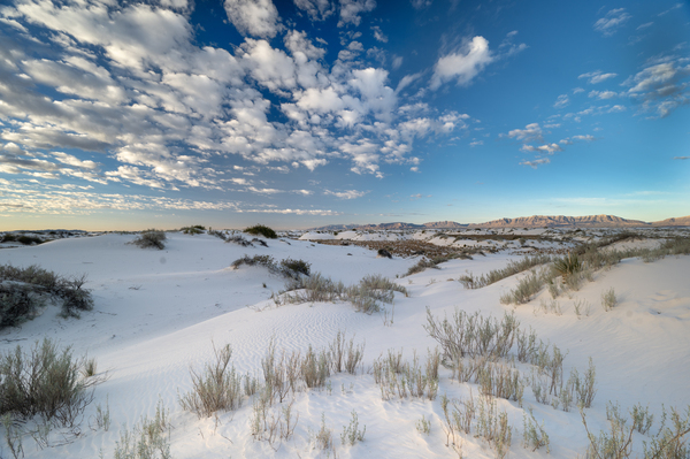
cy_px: 230
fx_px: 268
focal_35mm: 14
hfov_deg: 104.3
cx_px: 345
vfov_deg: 81.1
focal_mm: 14
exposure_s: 1/60
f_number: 8
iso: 100
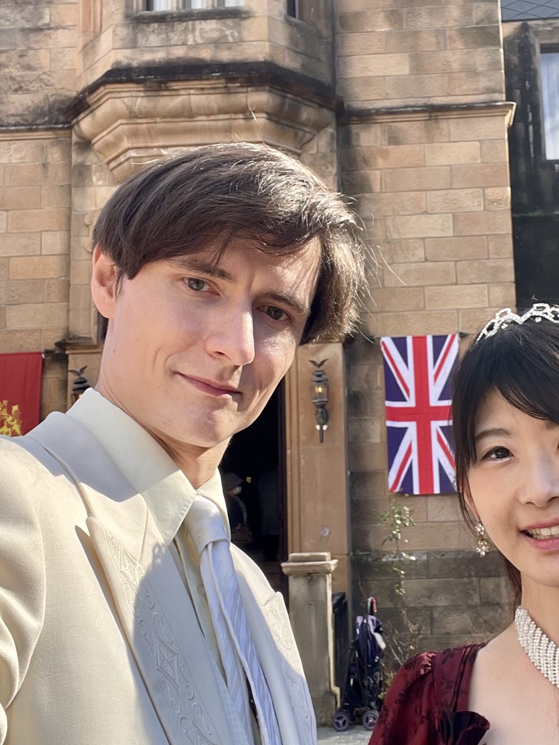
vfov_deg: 43.8
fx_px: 926
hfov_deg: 33.3
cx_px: 373
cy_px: 357
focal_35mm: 43
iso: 25
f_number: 2.2
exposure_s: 1/164
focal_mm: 2.71
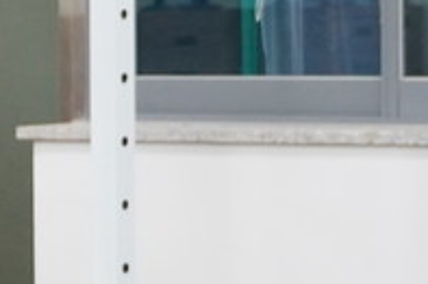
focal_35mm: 419
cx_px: -702
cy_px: 261
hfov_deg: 4.8
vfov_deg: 3.3
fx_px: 4980
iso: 1000
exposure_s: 1/80
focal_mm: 43
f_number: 5
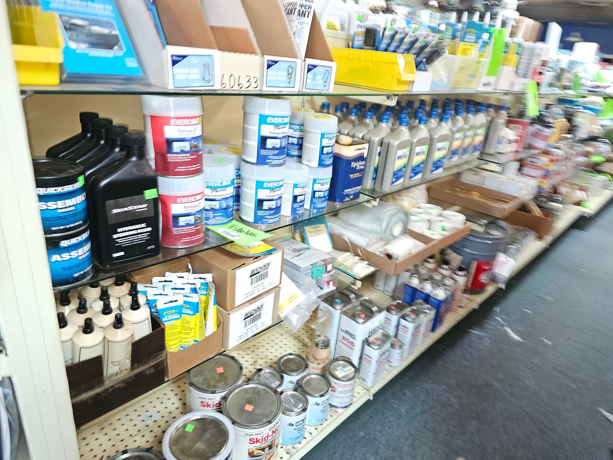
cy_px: 230
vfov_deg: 58.9
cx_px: 306
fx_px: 407
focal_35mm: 23
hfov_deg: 73.9
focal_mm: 6.3
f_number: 1.7
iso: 200
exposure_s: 1/9.99
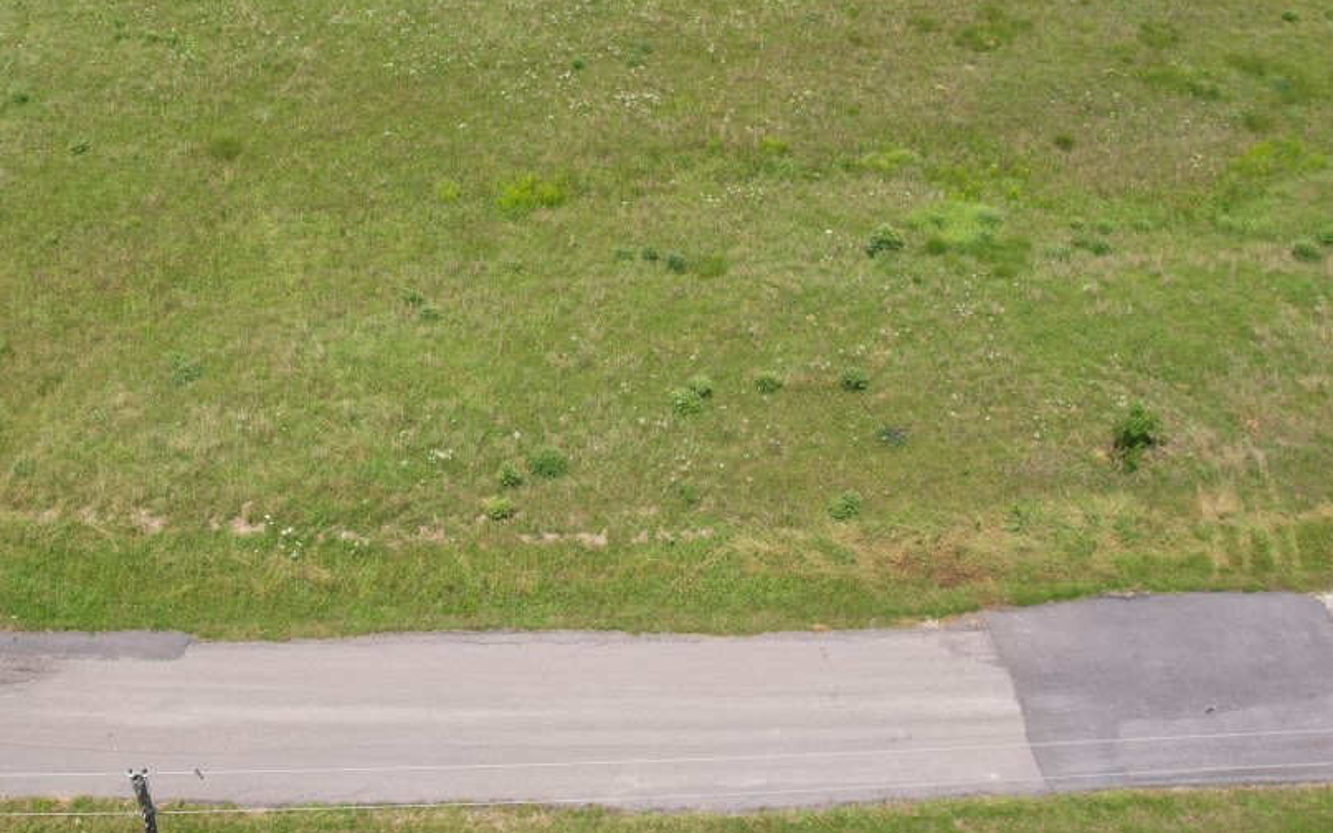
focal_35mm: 45
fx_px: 1634
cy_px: 43
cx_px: 426
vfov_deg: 27.3
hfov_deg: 43.6
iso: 100
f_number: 2.8
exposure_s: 1/1250
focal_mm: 8.38
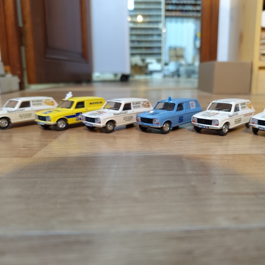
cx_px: 150
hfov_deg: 57.1
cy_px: 129
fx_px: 243
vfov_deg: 57.3
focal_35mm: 28
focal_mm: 6.19
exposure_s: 1/25
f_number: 1.65
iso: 2000
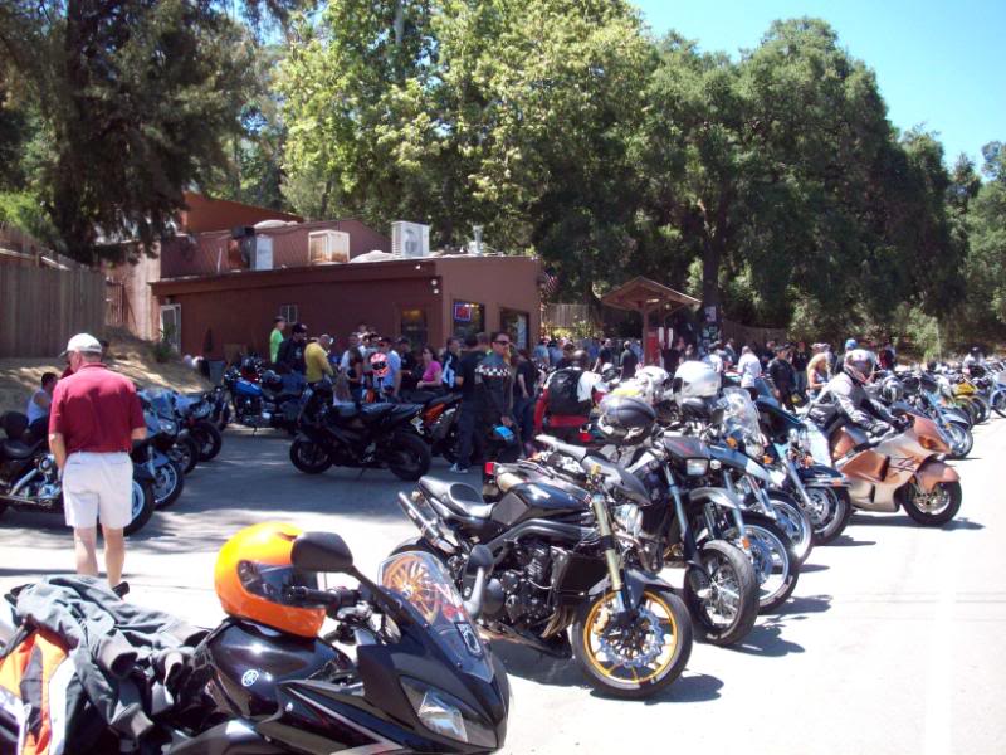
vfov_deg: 38.7
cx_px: 503
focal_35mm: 37
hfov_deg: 50.1
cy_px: 378
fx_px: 1075
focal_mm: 6.2
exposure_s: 1/357
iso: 80
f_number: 2.8
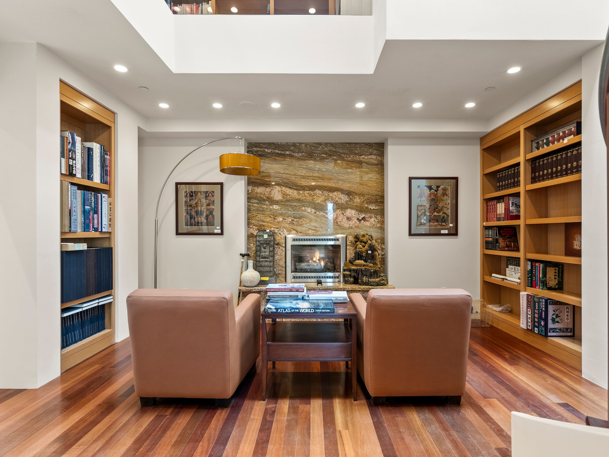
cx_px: 313
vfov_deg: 71.6
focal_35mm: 18
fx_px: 317
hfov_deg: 87.7
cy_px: 232
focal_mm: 16
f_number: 8
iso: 640
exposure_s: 1/2
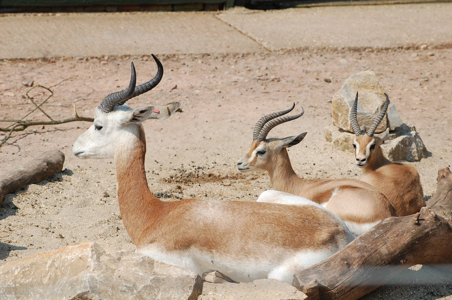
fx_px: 1786
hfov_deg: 14.4
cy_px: 150
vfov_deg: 9.6
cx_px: 226
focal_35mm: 142
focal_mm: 95
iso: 200
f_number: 7.1
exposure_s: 1/800
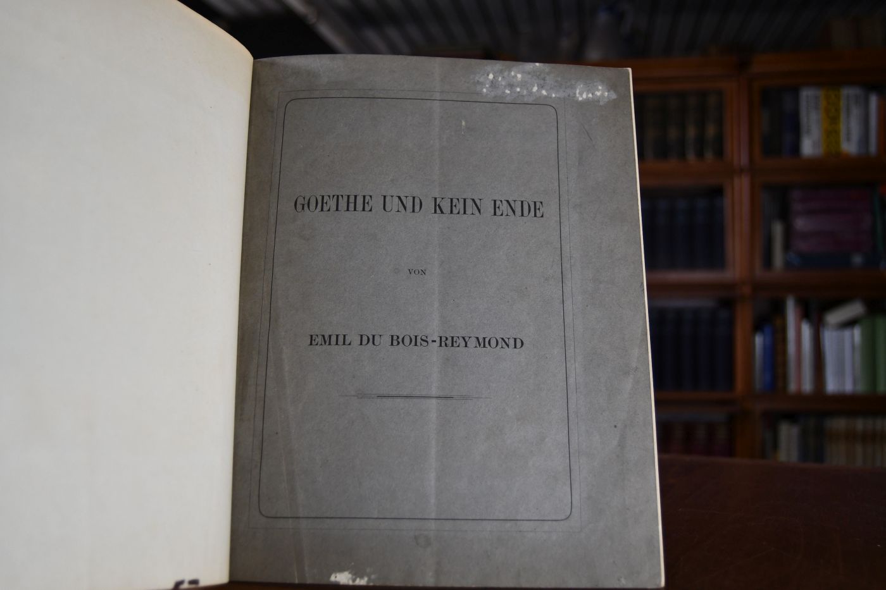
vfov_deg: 38.9
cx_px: 443
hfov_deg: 55.8
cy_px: 295
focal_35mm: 34
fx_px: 837
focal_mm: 23
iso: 800
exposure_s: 1/160
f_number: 3.8
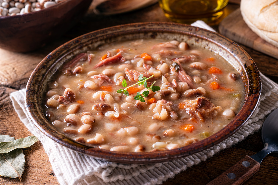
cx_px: 139
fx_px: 425
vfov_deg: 24.6
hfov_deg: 36.2
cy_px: 92
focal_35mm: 55
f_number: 8
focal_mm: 55
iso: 100
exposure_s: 1/160
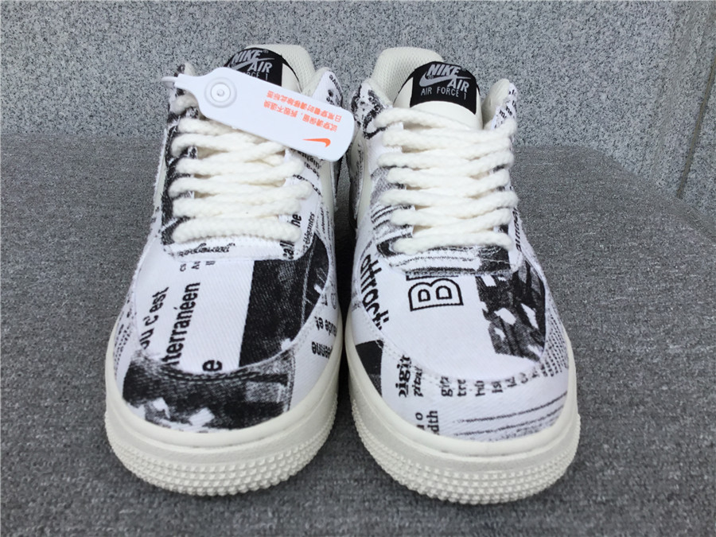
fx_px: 641
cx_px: 358
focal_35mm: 31
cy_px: 268
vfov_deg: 45.4
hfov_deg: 58.4
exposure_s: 1/702
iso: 25
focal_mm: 3.3
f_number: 2.4
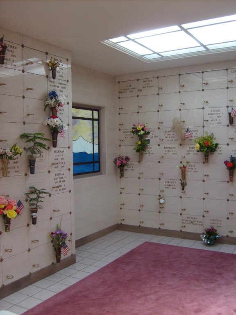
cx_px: 118
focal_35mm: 35
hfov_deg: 40.7
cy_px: 158
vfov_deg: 52.6
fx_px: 318
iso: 80
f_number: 2.8
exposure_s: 1/90
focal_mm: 5.8
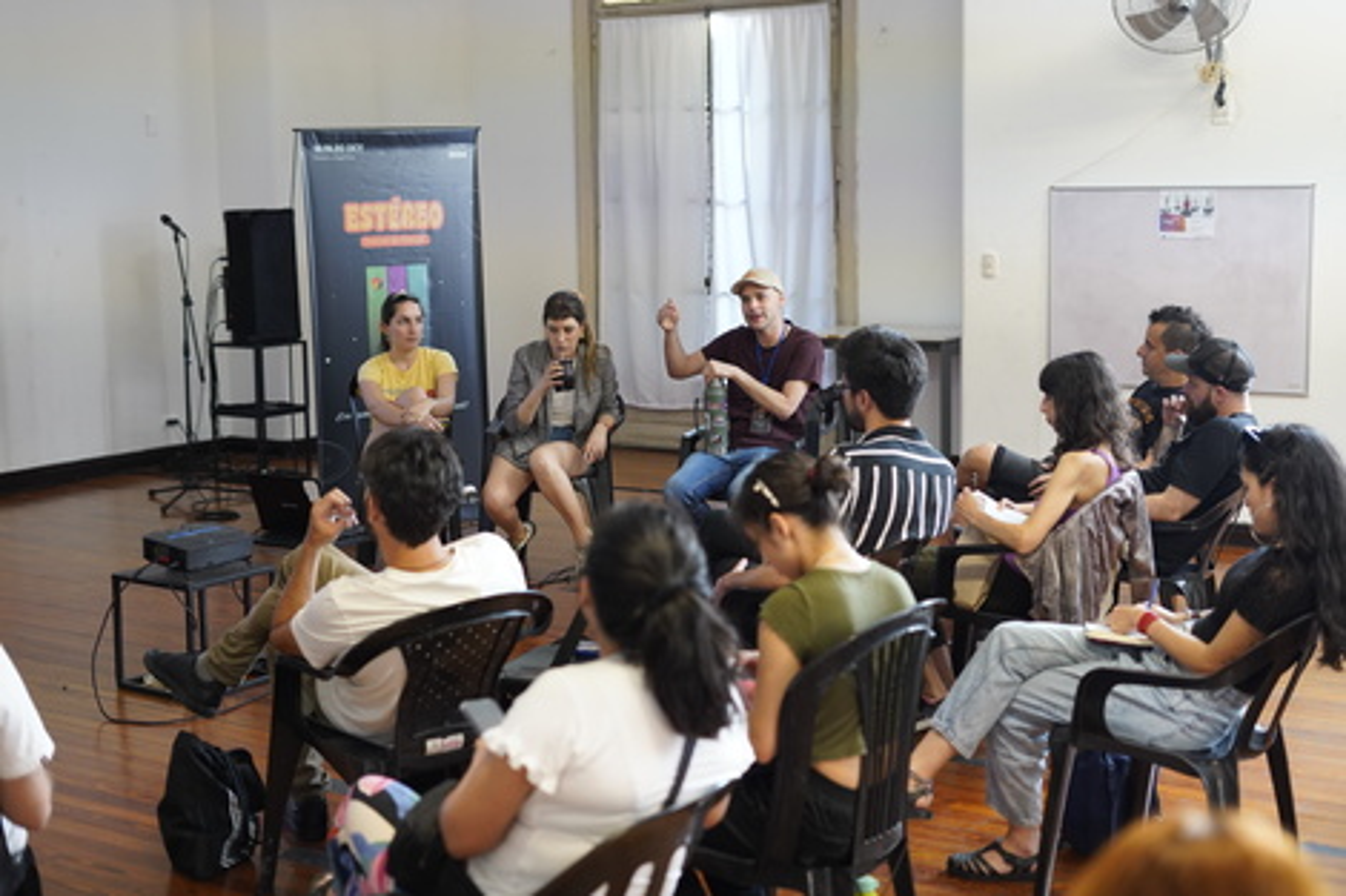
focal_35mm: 50
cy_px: 448
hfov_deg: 39.6
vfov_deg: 27.0
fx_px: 1869
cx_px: 673
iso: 2000
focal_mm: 50
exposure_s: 1/160
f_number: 2.5
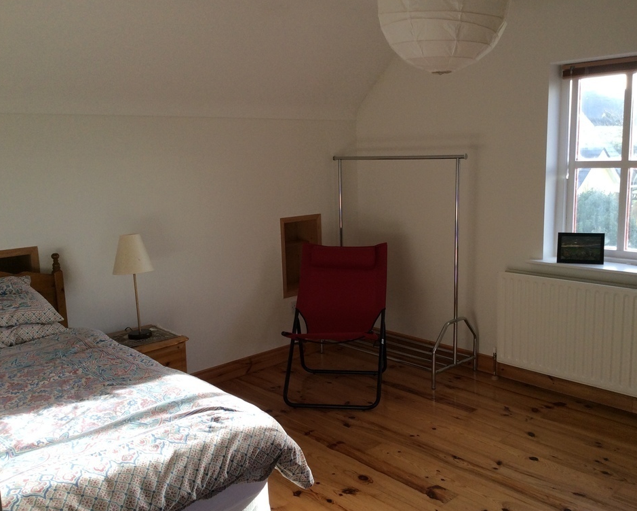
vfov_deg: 43.4
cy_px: 255
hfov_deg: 52.8
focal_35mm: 34
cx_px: 341
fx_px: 641
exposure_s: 1/120
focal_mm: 3.3
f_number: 2.4
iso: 50
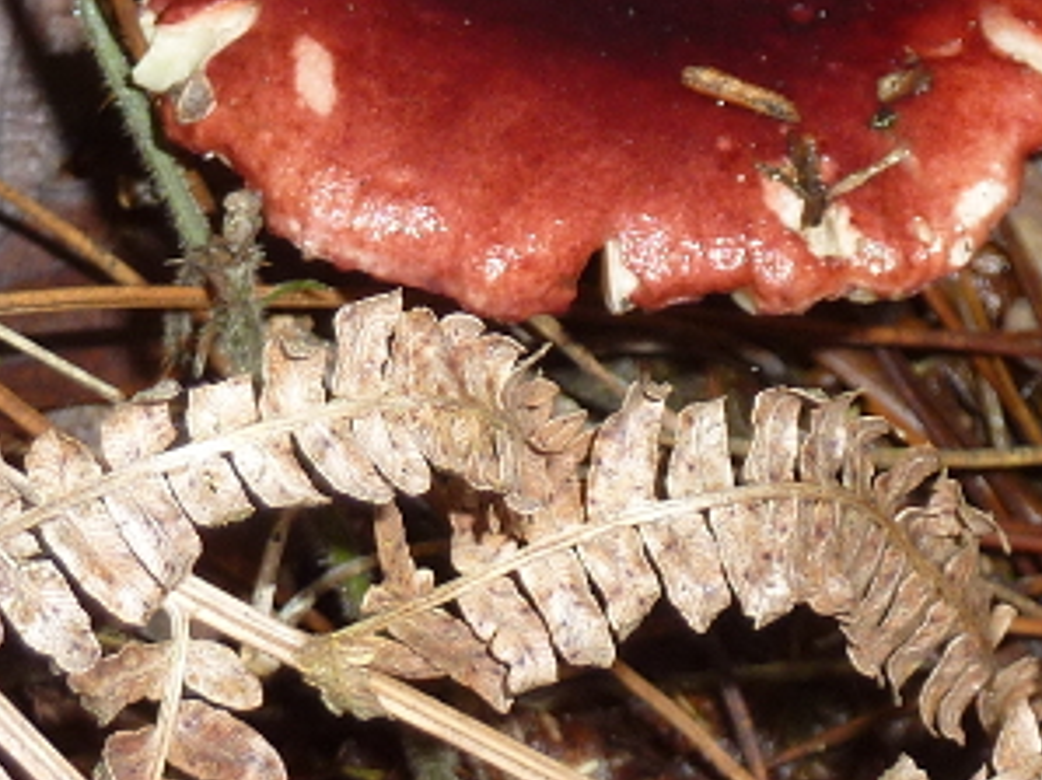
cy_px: -192
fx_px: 5685
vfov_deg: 7.8
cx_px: 367
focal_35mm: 189
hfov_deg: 10.5
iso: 100
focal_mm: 9.1
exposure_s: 1/30
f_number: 3.9
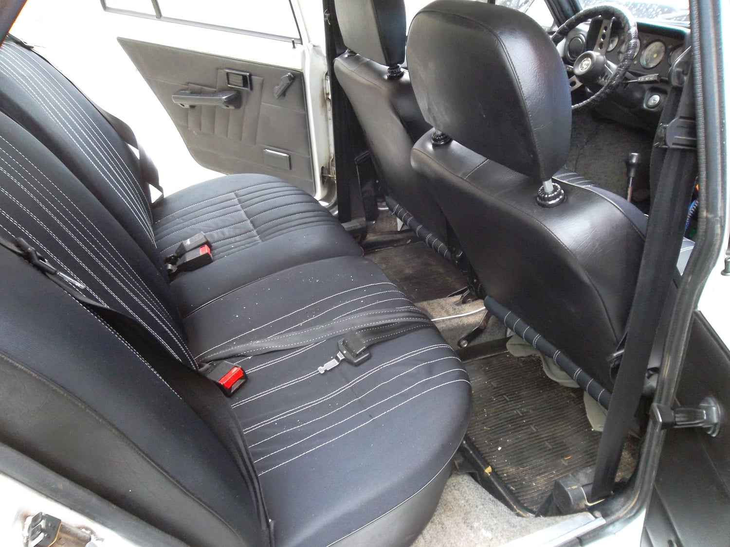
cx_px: 365
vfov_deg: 51.4
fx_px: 569
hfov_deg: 65.3
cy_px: 274
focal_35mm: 27
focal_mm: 4.9
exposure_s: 1/45
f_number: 3.5
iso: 373
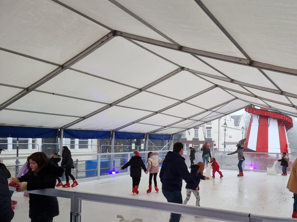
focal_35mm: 31
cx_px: 191
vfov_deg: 45.0
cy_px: 141
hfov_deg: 57.4
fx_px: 266
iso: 50
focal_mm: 6.7
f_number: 1.8
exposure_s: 1/100
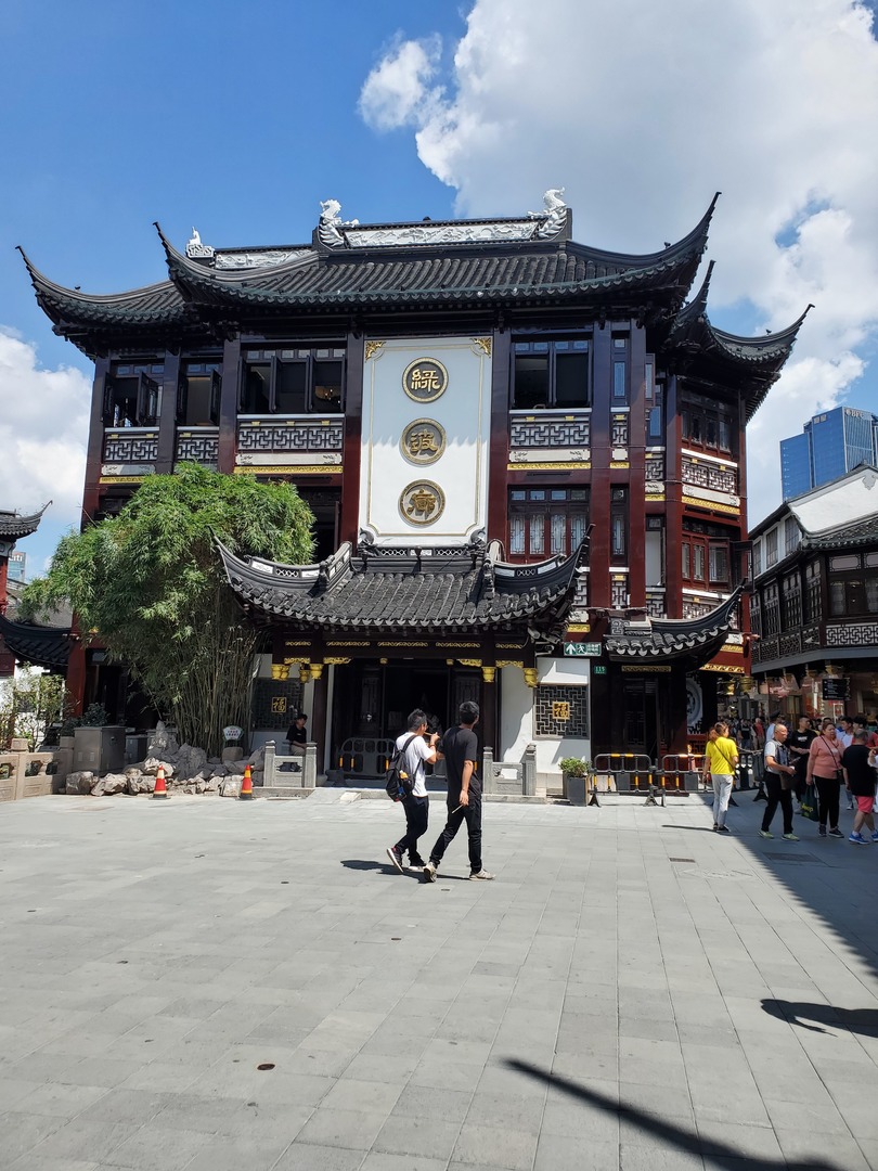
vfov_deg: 67.3
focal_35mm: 26
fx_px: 879
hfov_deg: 53.1
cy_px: 586
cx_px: 439
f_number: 2.4
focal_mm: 4.3
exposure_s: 1/1333
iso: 50
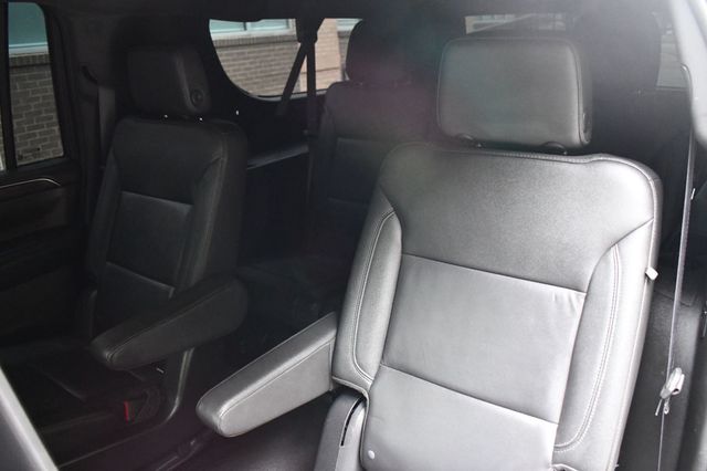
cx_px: 354
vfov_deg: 43.6
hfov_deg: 62.0
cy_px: 236
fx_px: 589
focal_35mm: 30
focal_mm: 20
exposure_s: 1/60
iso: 5600
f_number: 3.8
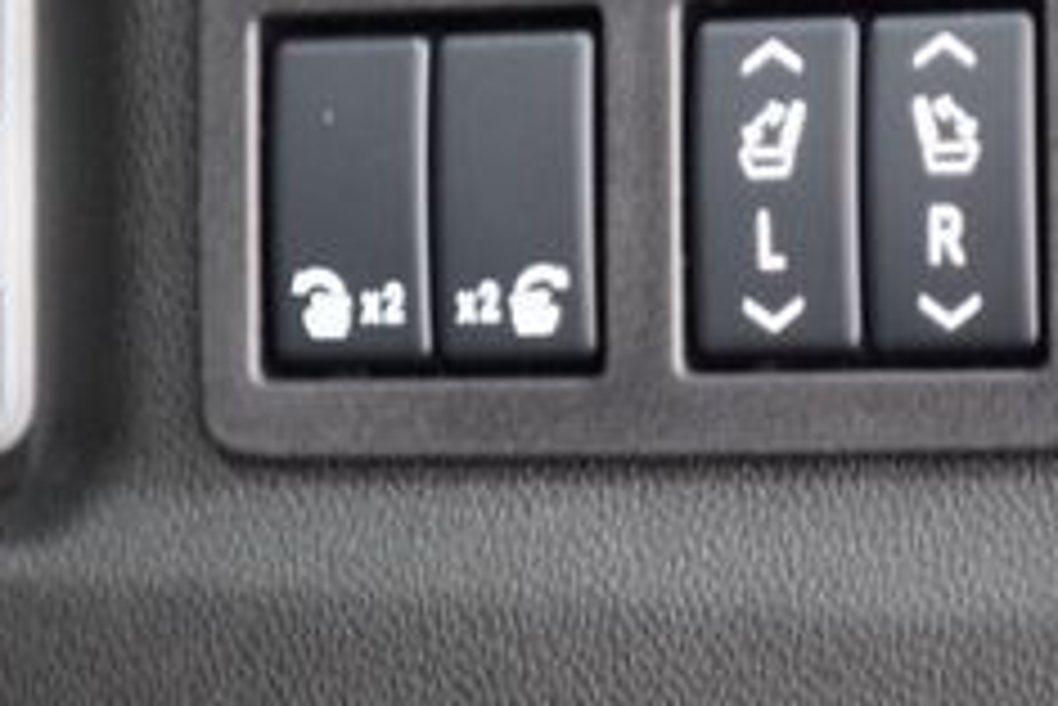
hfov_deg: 8.1
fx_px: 7440
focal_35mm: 253
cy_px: 227
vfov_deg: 5.4
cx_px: 590
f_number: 2.8
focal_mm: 62
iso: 1600
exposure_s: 1/5
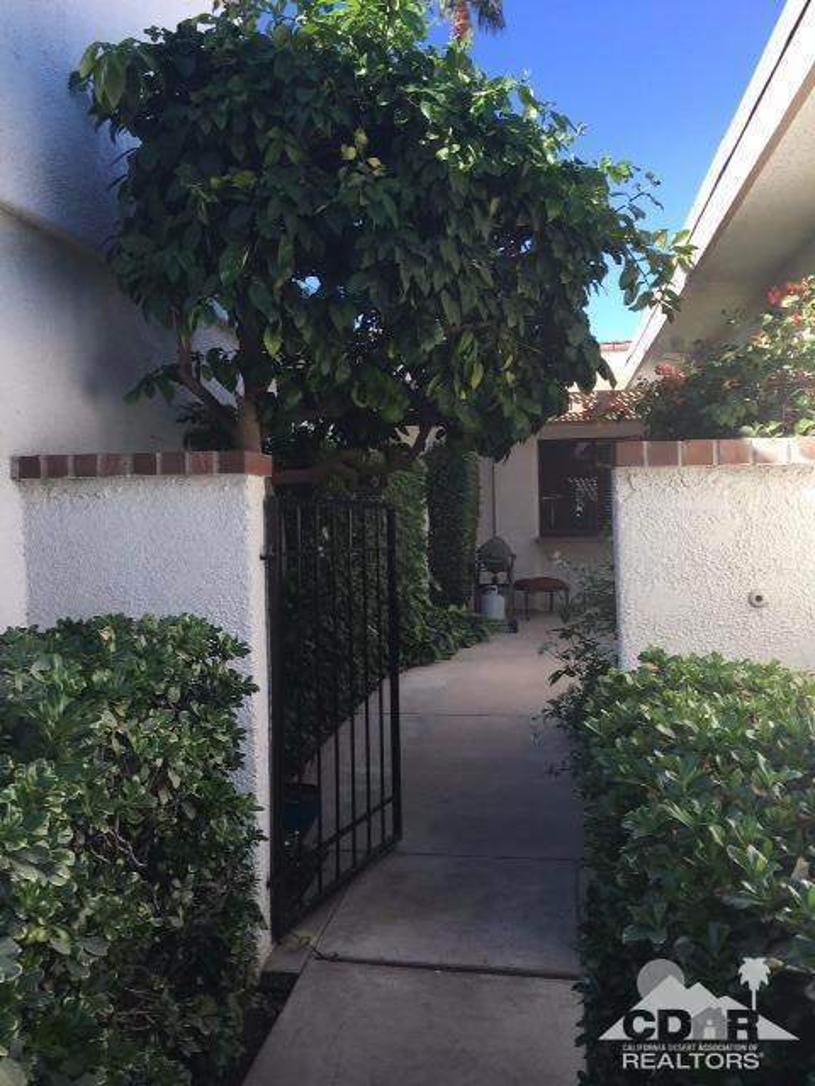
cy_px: 543
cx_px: 408
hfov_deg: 48.2
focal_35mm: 29
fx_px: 910
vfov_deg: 61.7
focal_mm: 4.15
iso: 25
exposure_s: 1/403
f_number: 2.2
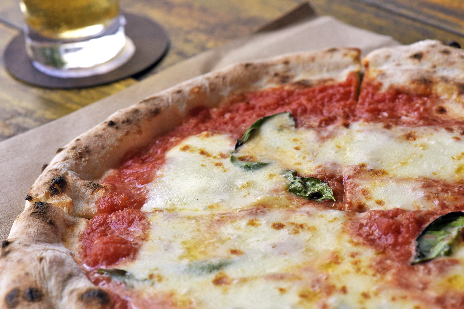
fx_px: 1354
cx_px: 232
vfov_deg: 13.1
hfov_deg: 19.5
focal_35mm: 105
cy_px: 154
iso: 400
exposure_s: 1/125
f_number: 10
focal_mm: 105
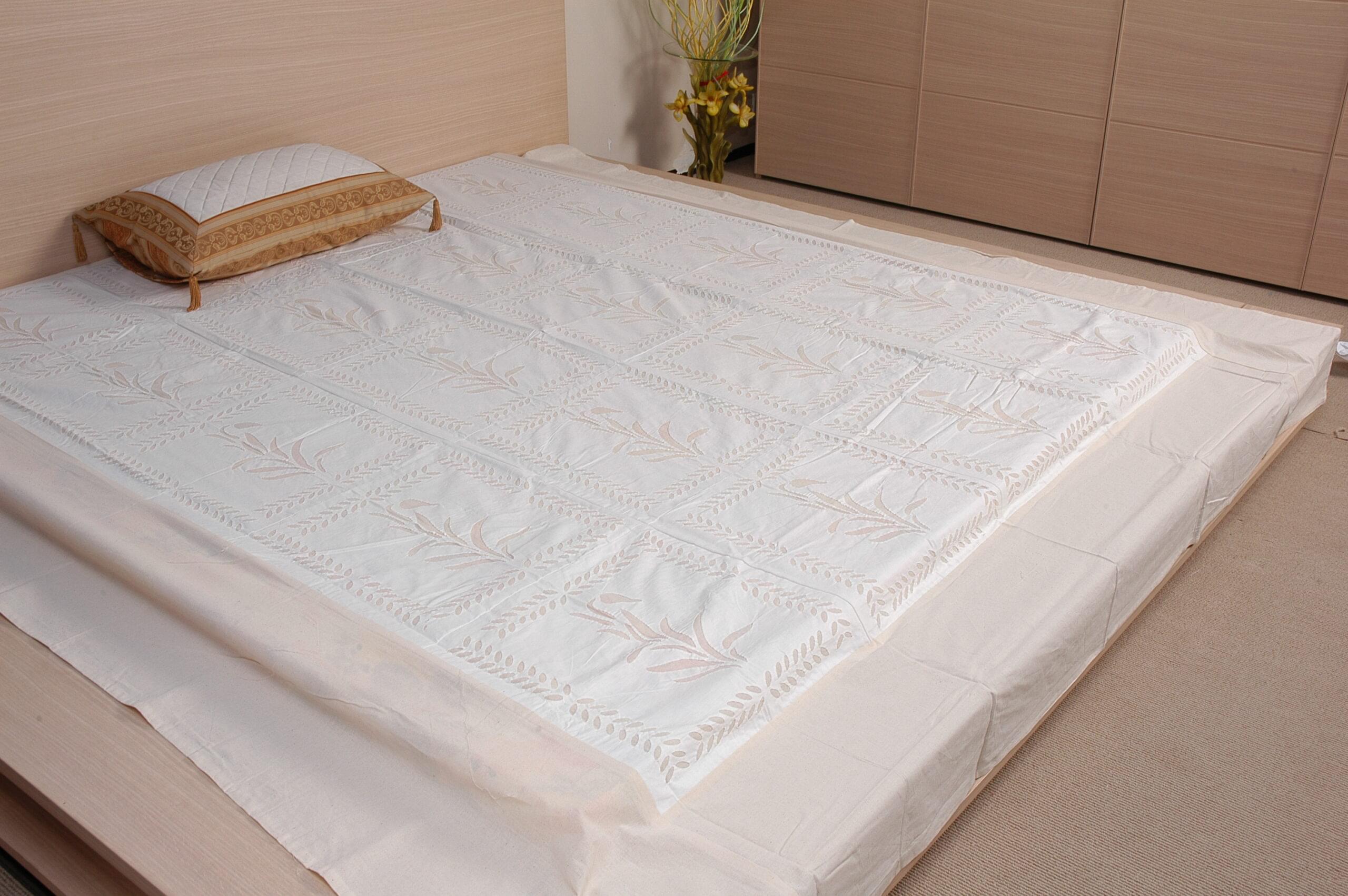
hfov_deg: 53.2
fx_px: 1347
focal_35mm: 36
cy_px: 448
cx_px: 674
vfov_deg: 36.8
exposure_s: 1/180
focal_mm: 24
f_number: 10
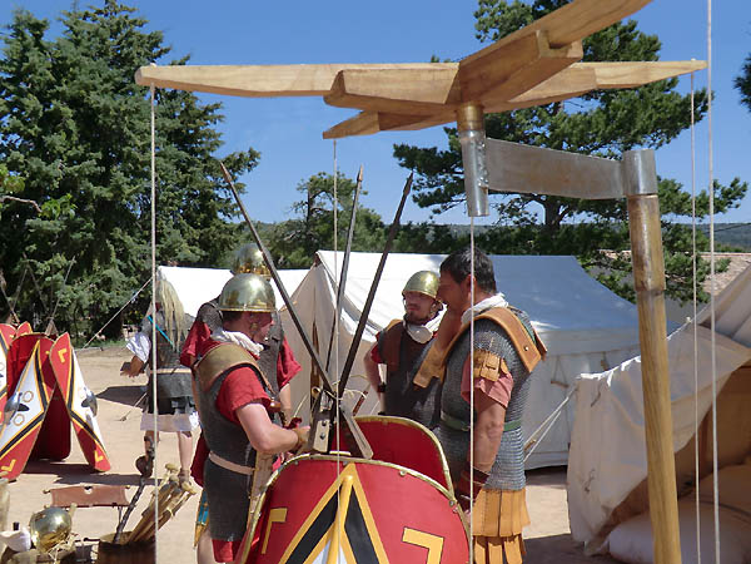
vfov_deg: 36.0
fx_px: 868
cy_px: 282
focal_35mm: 40
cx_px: 376
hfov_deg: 46.8
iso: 64
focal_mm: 7.1
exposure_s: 1/800
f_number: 3.8
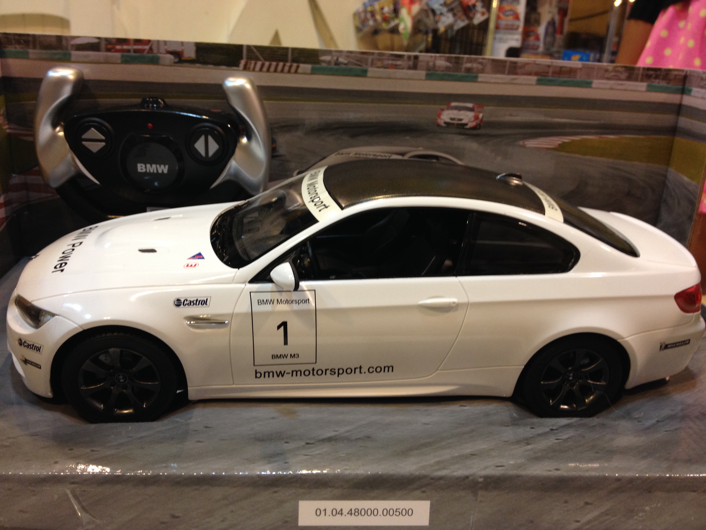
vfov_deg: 40.7
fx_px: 714
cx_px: 353
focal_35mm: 35
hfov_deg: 52.6
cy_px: 265
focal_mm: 4.28
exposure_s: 1/20
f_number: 2.4
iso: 100
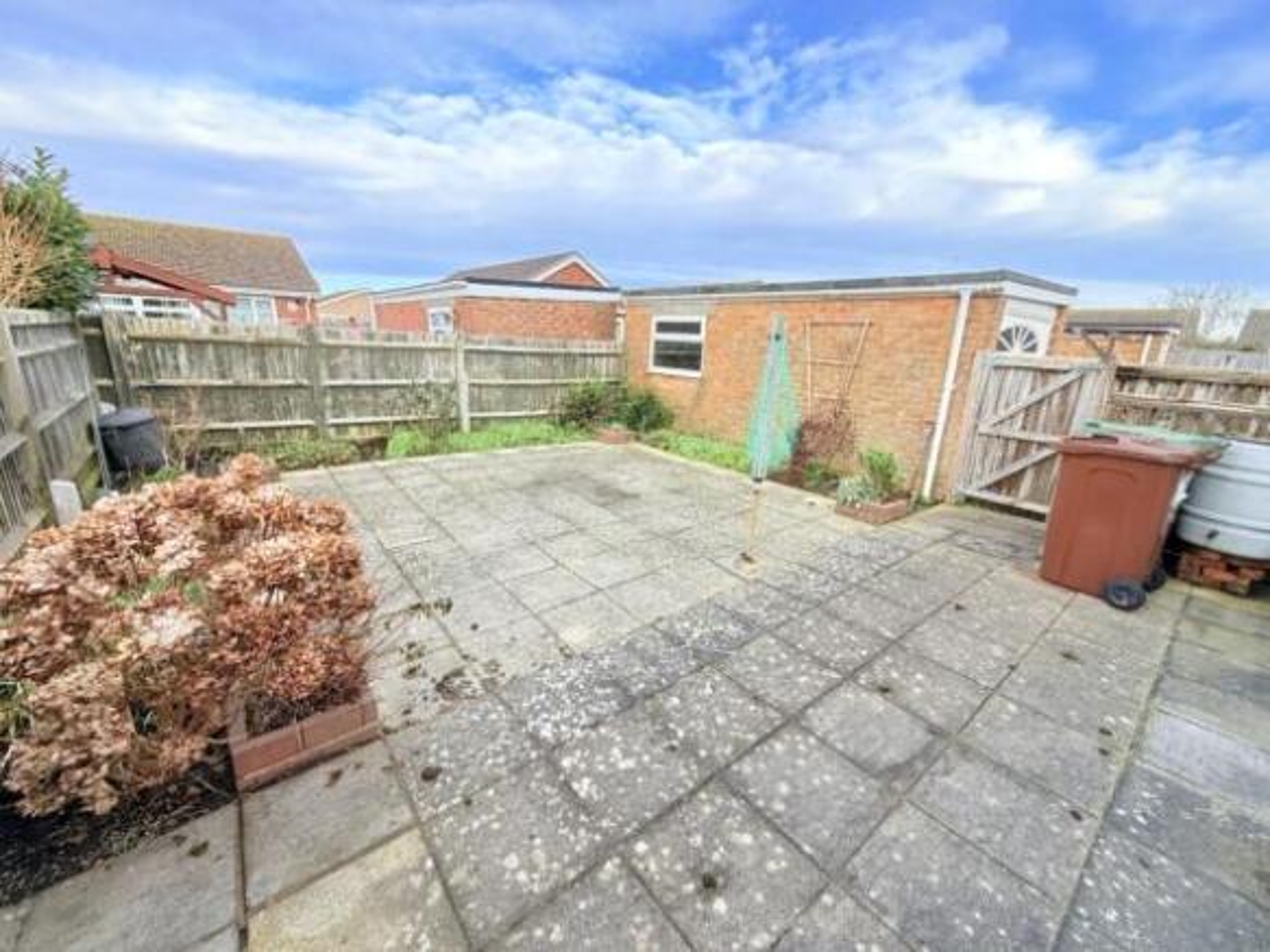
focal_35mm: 14
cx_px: 635
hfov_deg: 102.1
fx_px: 514
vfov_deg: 85.7
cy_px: 476
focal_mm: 2.22
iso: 50
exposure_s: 1/296
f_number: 2.2
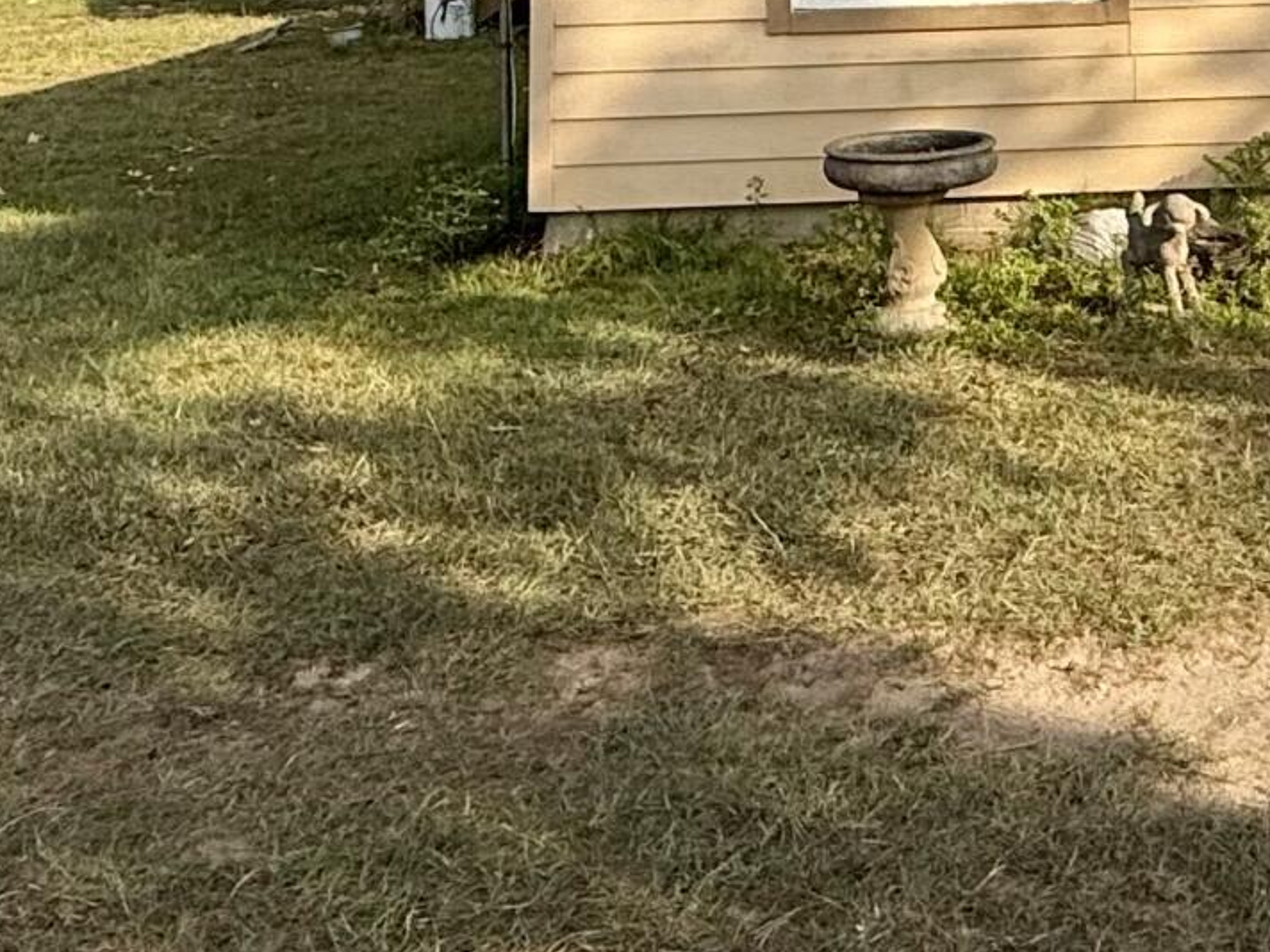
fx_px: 2165
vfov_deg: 21.7
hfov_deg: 30.2
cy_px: -373
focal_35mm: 59
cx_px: 1293
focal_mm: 2.22
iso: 50
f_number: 2.2
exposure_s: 1/1848
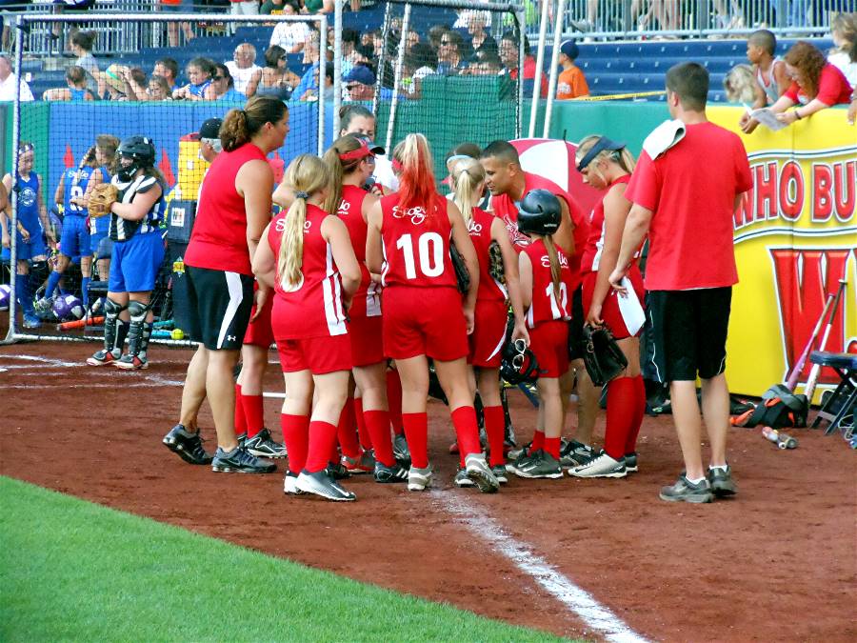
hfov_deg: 11.9
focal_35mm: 166
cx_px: 428
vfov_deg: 8.9
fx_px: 4110
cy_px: 322
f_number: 5.5
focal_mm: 29.8
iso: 800
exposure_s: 1/400
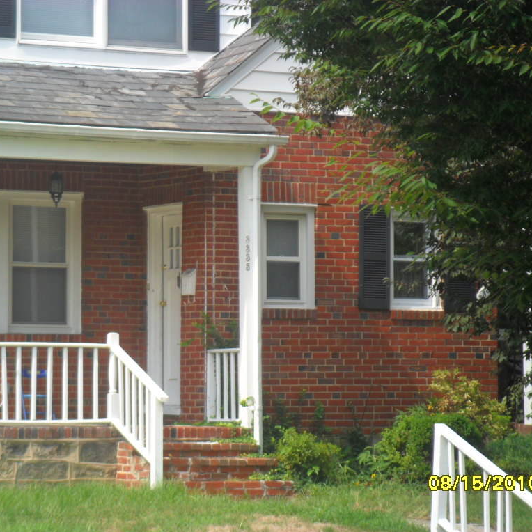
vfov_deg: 10.9
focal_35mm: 160
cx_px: 214
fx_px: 2782
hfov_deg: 10.9
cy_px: 267
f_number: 5.9
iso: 100
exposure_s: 1/250
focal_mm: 24.5
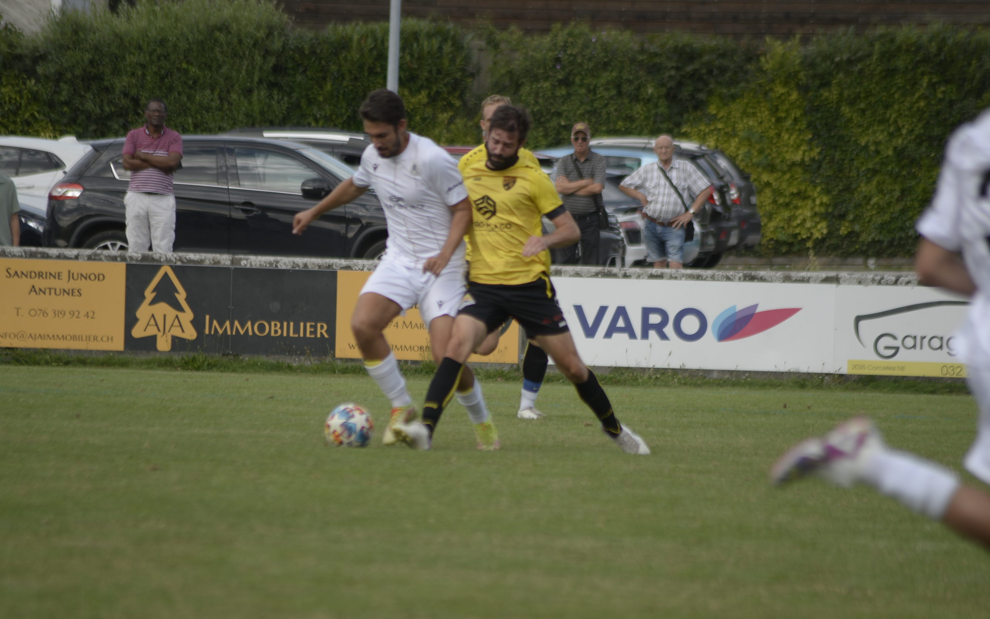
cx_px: 495
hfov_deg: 6.9
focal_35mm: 306
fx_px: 8256
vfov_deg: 4.3
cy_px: 328
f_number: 5.6
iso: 250
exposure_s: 1/640
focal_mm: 300
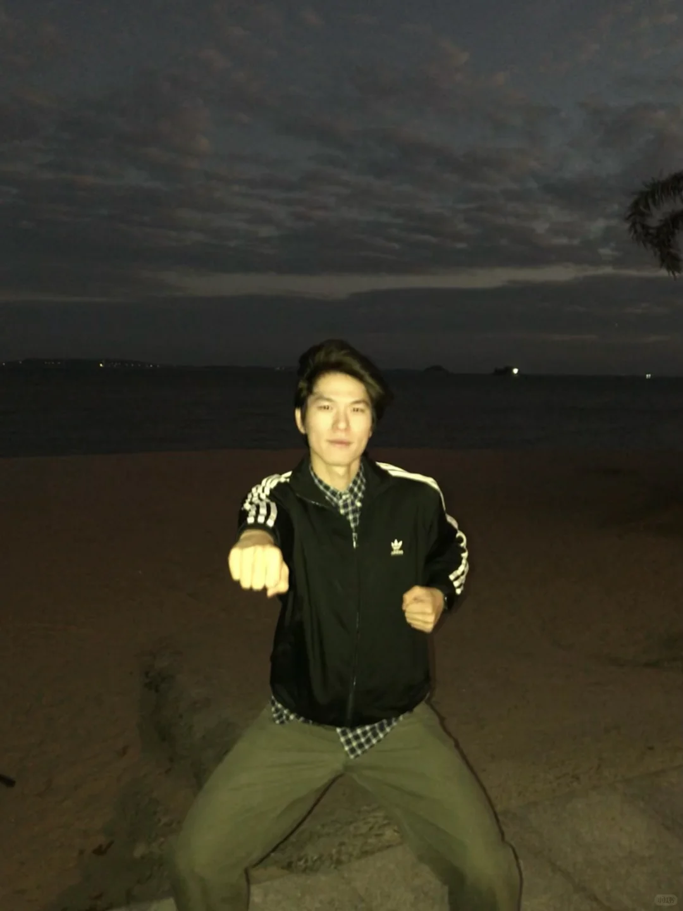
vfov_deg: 63.4
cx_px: 342
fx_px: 737
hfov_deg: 49.7
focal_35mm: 28
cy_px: 456
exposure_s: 1/16
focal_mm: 3.99
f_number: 1.8
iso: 200
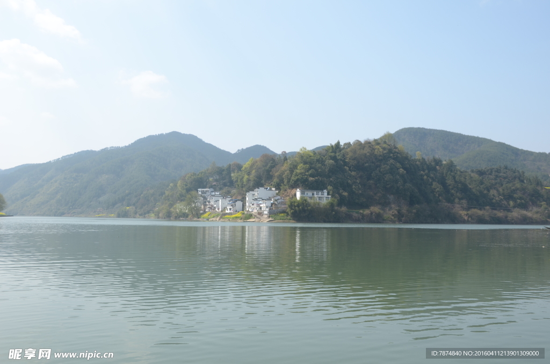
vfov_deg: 39.8
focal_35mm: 33
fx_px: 503
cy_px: 182
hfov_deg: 57.3
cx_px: 275
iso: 160
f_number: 8
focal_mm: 22
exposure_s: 1/250
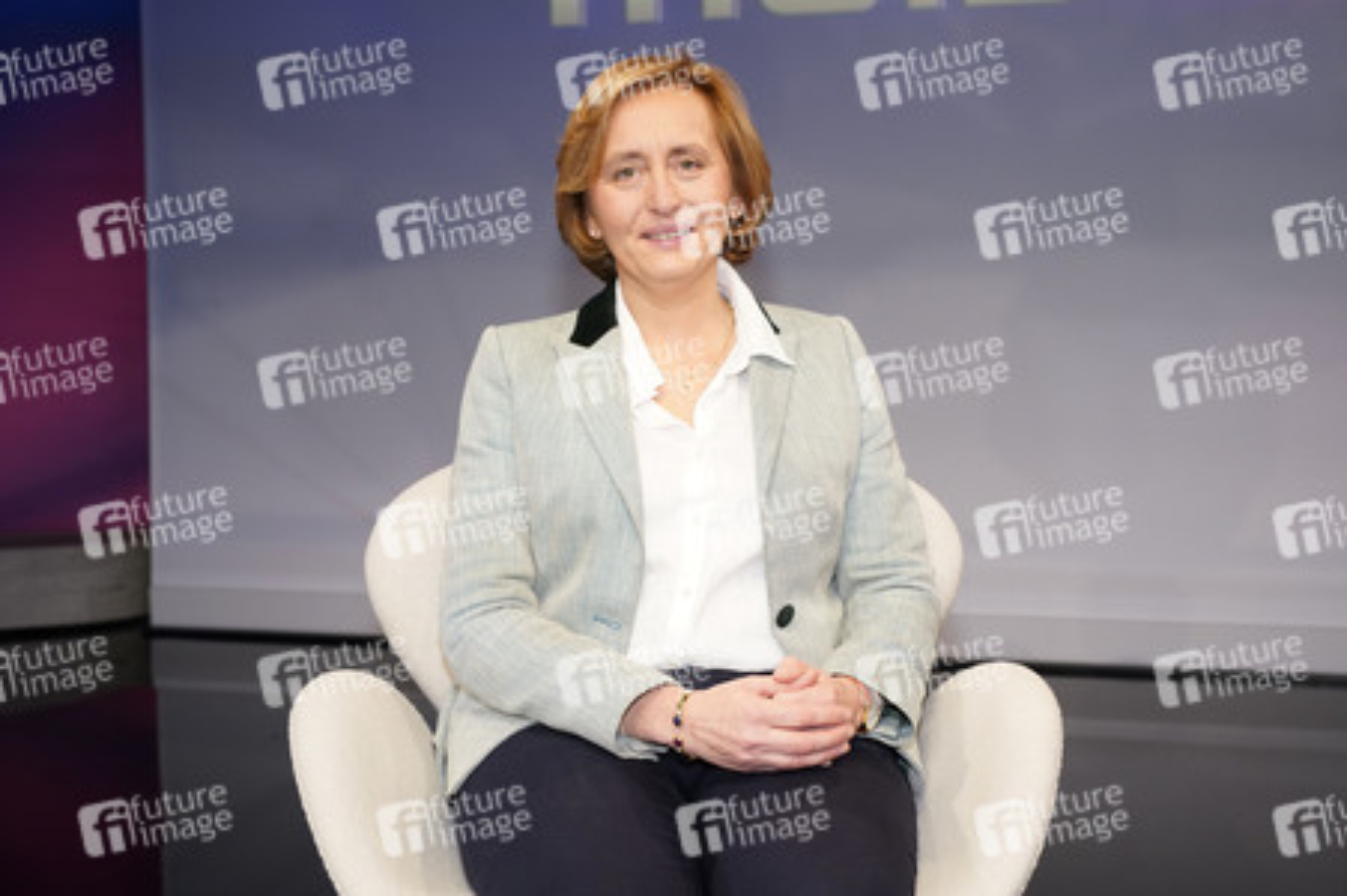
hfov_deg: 40.4
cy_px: 448
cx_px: 674
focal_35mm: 49
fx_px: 1832
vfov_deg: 27.5
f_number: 5.6
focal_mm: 49
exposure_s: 1/125
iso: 2000
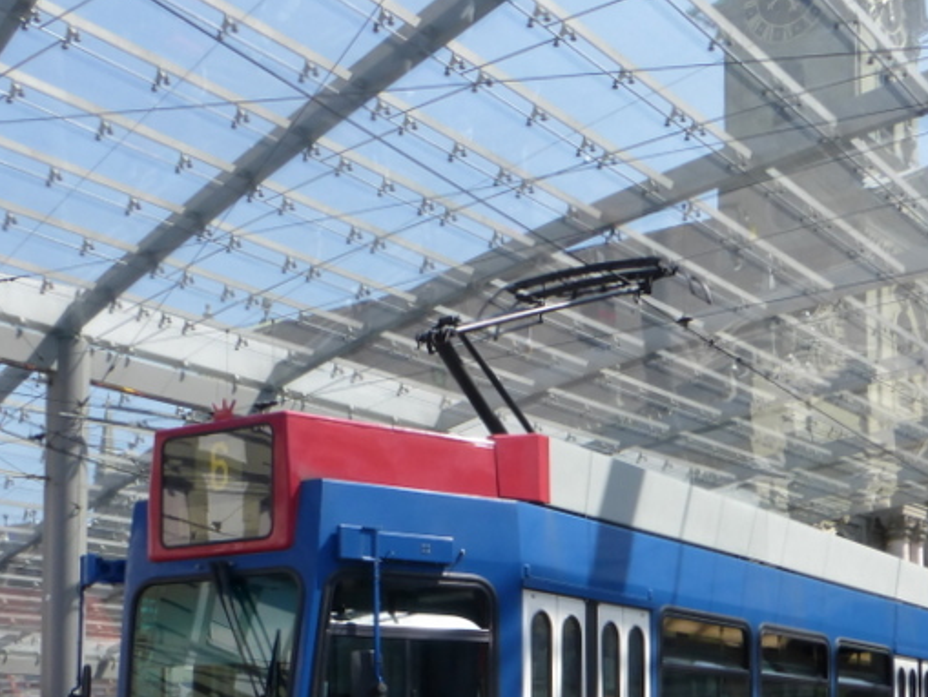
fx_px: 1448
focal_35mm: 54
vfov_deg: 25.8
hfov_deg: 35.4
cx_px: 547
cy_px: 683
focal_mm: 4.3
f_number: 4
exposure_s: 1/400
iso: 100
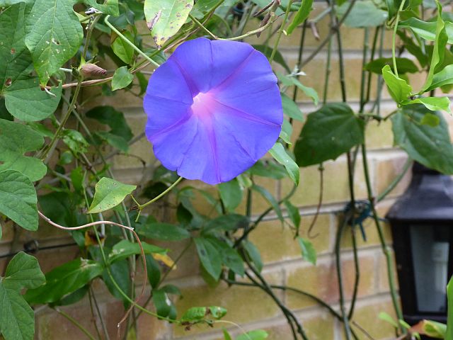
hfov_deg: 18.4
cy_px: 170
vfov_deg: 13.8
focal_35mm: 107
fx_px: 1400
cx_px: 226
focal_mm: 17.5
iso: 400
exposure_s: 1/60
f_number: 5
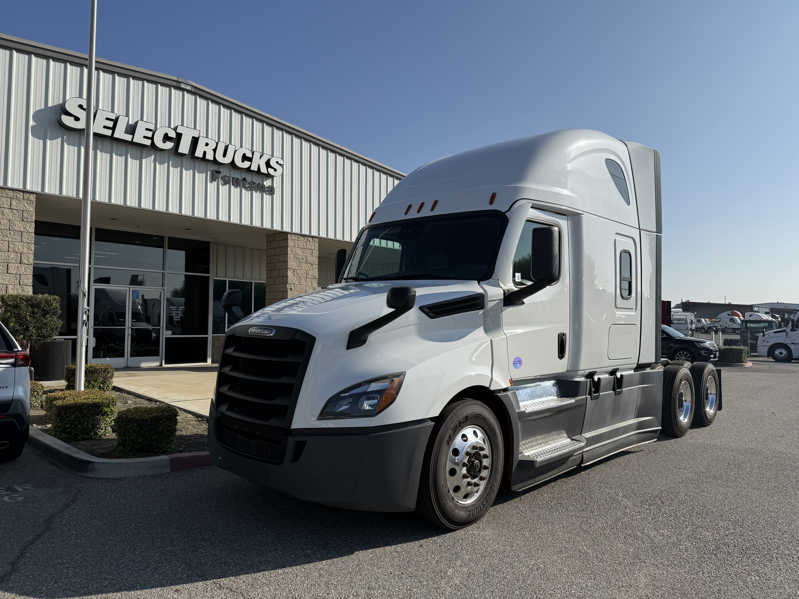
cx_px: 400
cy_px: 300
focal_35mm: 24
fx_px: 554
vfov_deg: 56.8
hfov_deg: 71.6
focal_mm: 6.76
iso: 80
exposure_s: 1/6711
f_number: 1.78
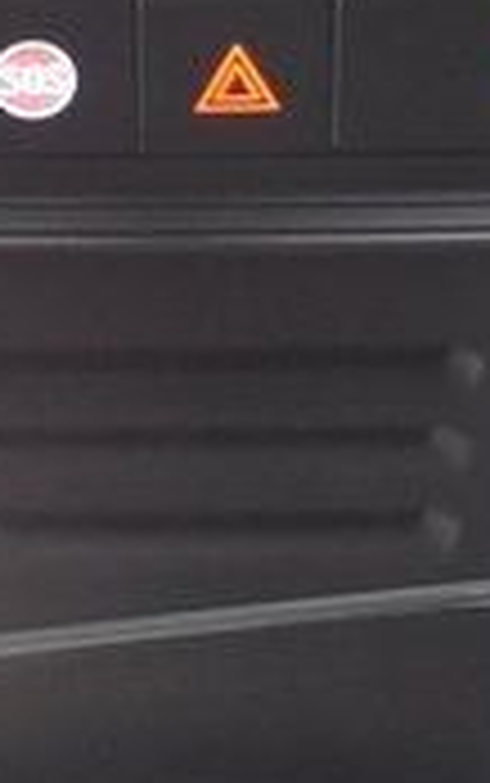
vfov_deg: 10.8
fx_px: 4074
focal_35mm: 191
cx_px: 189
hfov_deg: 6.9
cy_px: -74
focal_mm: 34
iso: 3200
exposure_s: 1/6
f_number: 5
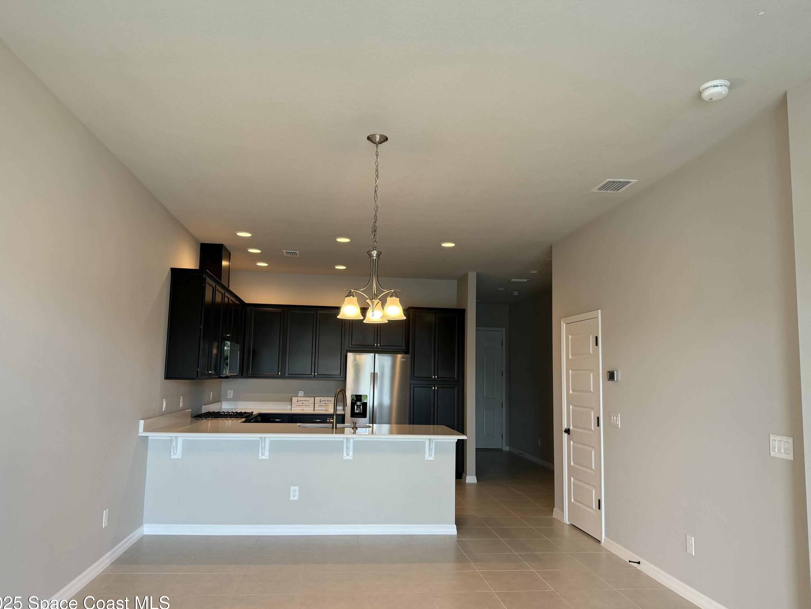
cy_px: 315
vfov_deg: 54.9
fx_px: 586
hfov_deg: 69.4
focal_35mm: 25
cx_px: 391
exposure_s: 1/121
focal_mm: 6.76
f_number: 1.78
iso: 125
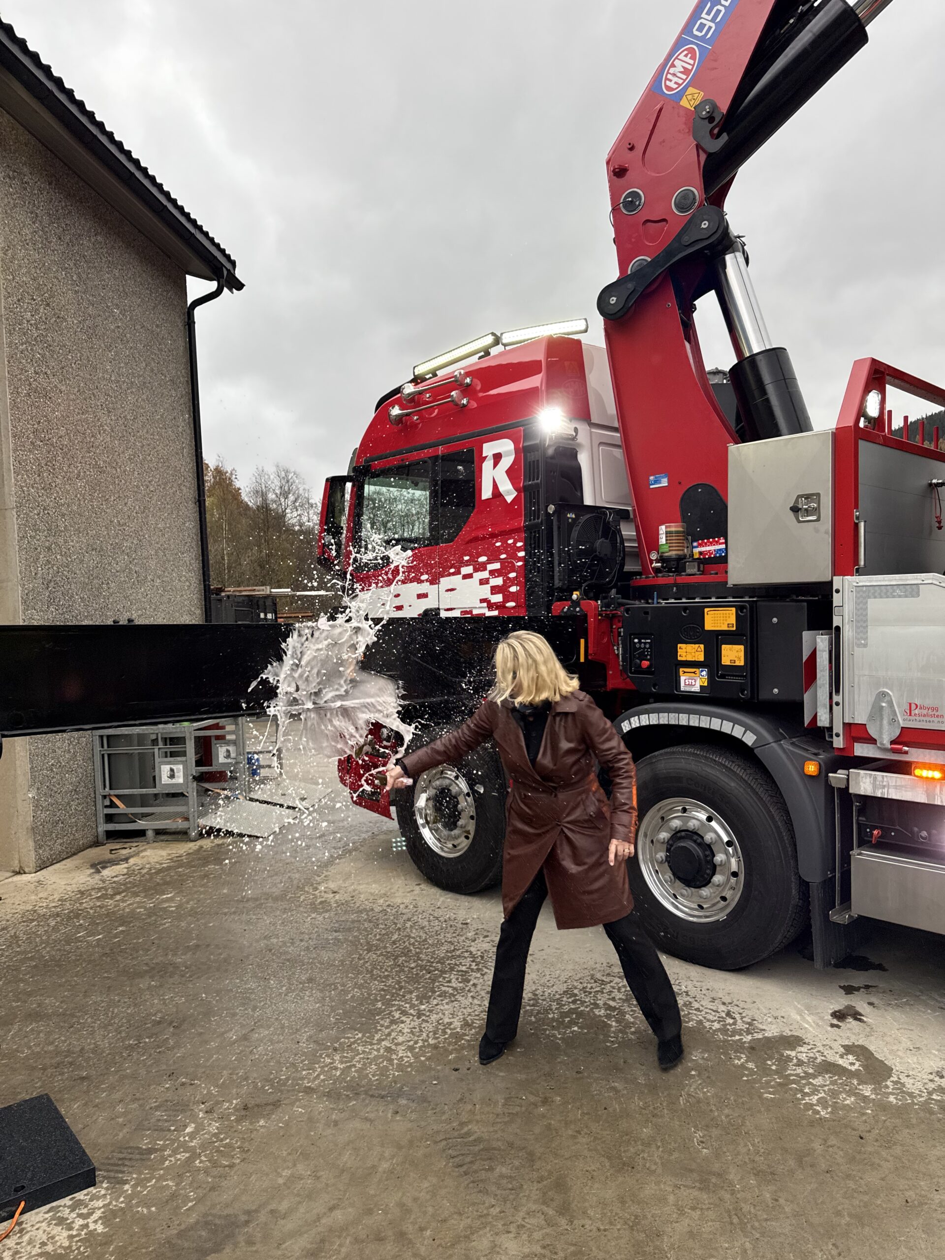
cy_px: 630
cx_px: 472
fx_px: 874
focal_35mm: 24
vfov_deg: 71.6
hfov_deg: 56.8
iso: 100
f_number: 1.78
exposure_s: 1/159
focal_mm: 6.76
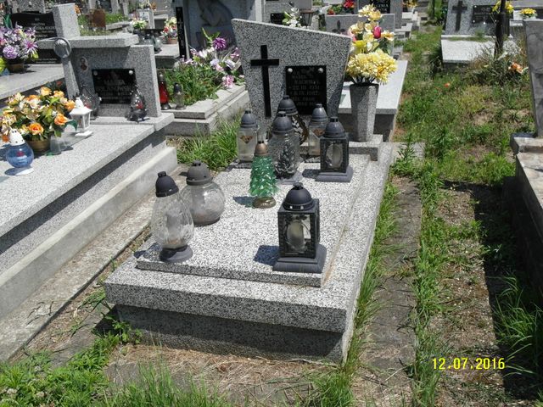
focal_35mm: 36
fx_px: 565
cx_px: 272
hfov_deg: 51.4
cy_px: 204
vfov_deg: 39.7
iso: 80
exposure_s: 1/1500
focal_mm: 7.8
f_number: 3.3
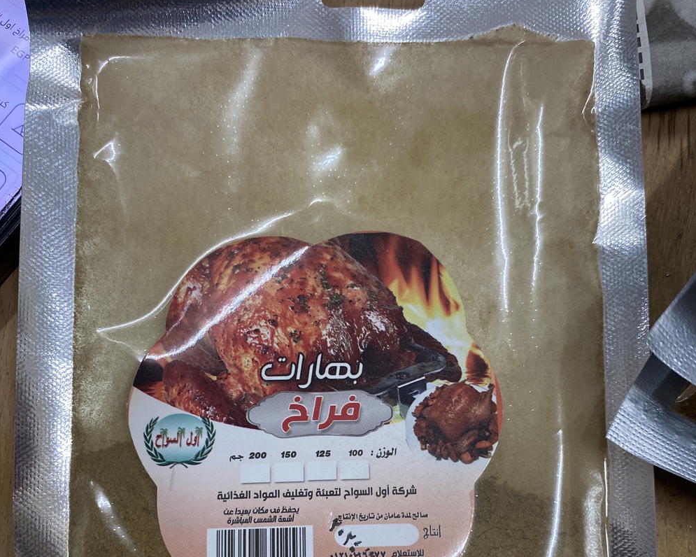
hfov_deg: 52.8
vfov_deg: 42.0
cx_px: 348
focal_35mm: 34
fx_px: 700
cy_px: 419
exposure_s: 1/50
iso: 160
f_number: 1.8
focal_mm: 4.25
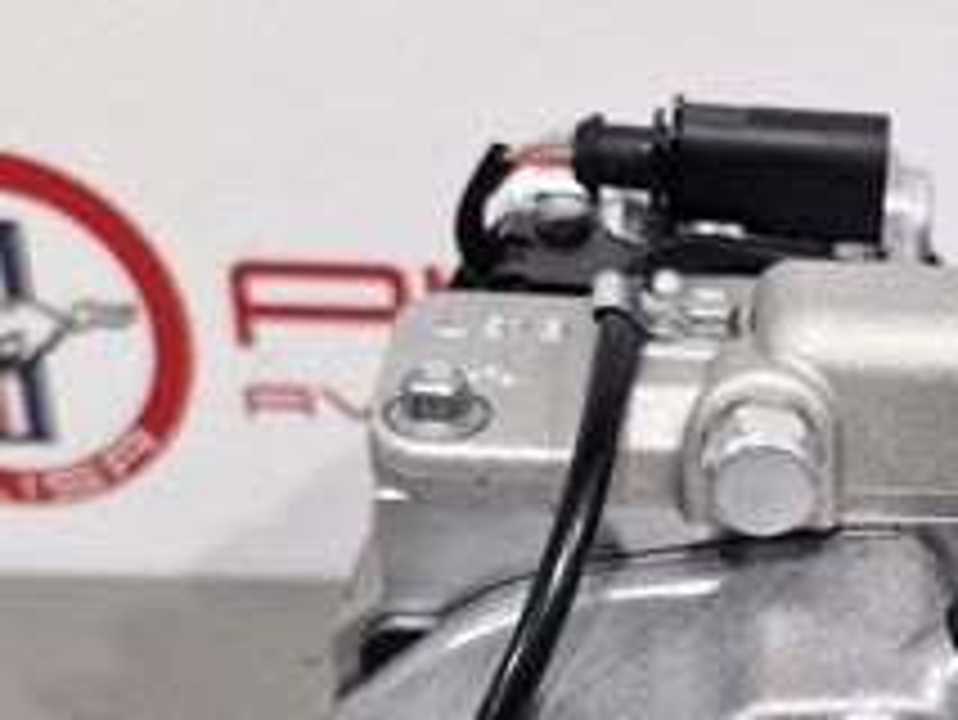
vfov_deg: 20.9
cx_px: 864
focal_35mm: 69
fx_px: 1911
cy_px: 648
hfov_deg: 27.2
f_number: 1.8
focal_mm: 5.54
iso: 50
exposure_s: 1/100
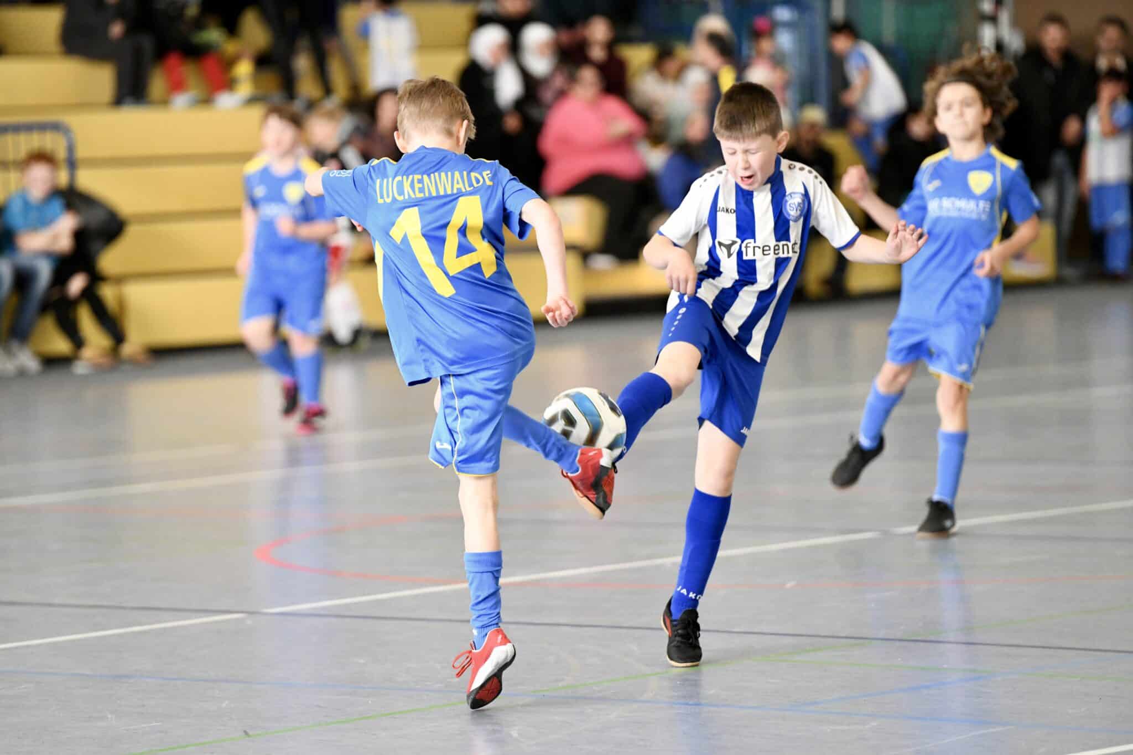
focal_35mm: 180
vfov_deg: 7.6
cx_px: 566
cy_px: 378
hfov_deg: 11.4
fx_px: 5664
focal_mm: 180
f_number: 2.8
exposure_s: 1/1250
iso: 5000
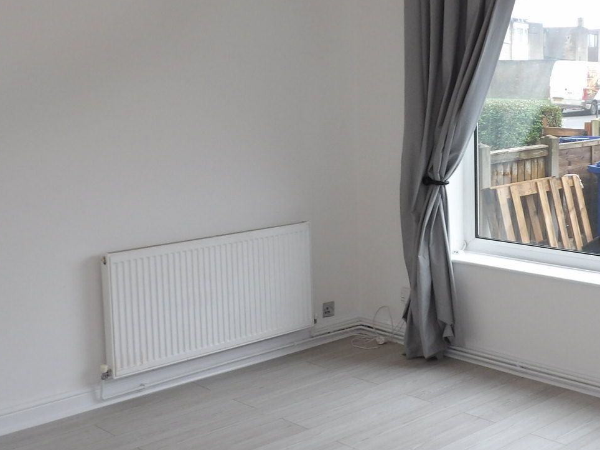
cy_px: 155
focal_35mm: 51
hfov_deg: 36.2
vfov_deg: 28.4
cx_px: 480
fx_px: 884
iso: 117
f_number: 3.2
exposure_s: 1/33
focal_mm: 4.3
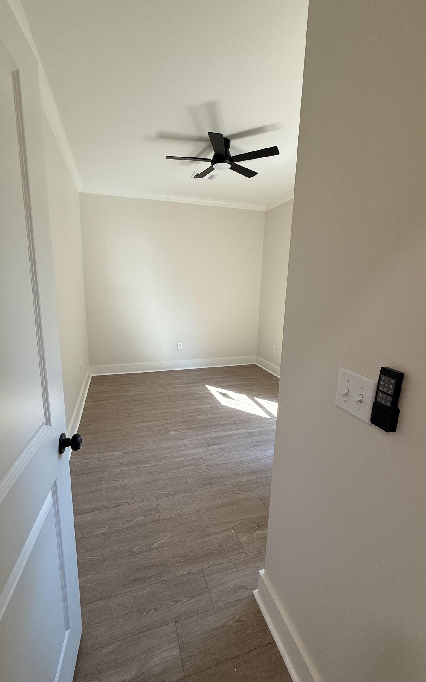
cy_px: 338
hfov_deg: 74.7
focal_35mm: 15
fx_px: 279
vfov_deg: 101.5
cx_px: 199
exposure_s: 1/120
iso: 100
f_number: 2.2
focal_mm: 2.22
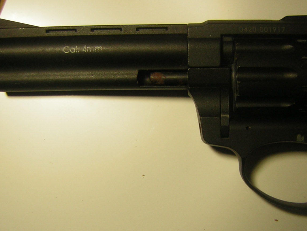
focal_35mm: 50
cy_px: 152
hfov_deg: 38.0
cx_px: 190
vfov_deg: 28.9
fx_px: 443
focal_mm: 4.7
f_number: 2.6
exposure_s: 1/59.9
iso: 50
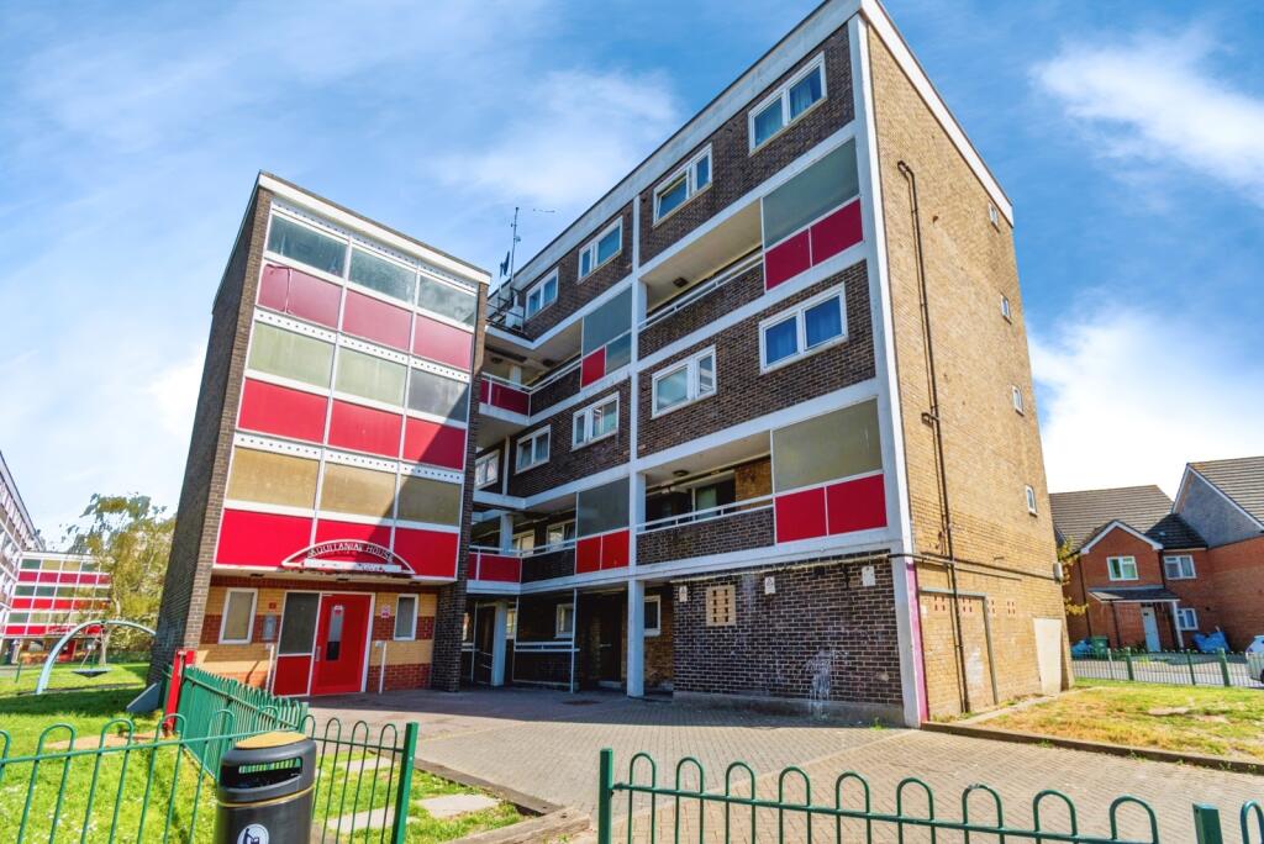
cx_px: 632
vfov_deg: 77.4
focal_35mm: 15
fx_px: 527
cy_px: 422
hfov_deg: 100.4
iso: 200
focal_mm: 10
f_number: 7.1
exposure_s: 1/800
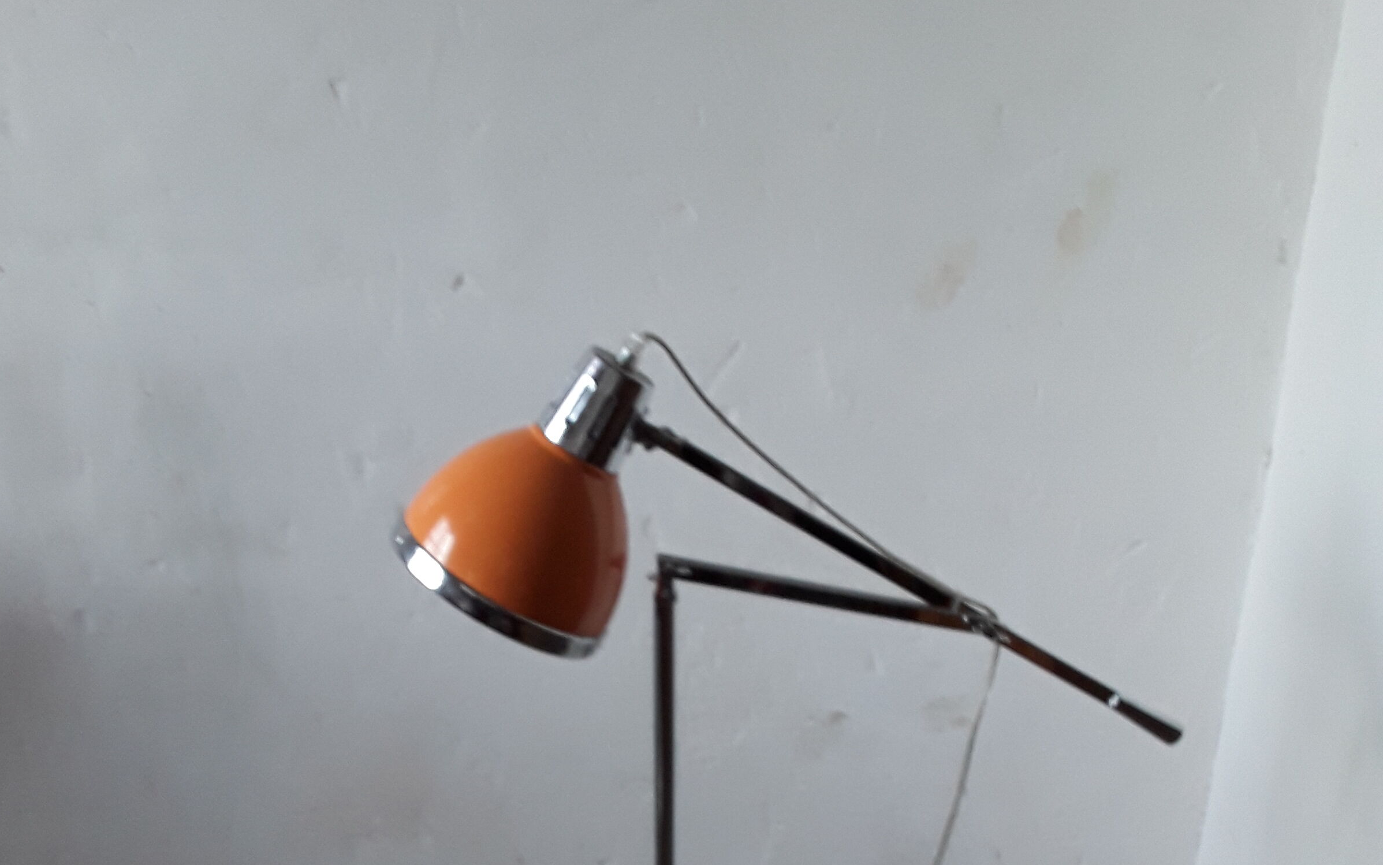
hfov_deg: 50.4
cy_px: 862
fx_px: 1470
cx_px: 680
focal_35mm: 39
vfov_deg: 30.5
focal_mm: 2.91
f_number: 1.9
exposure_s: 1/33
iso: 80
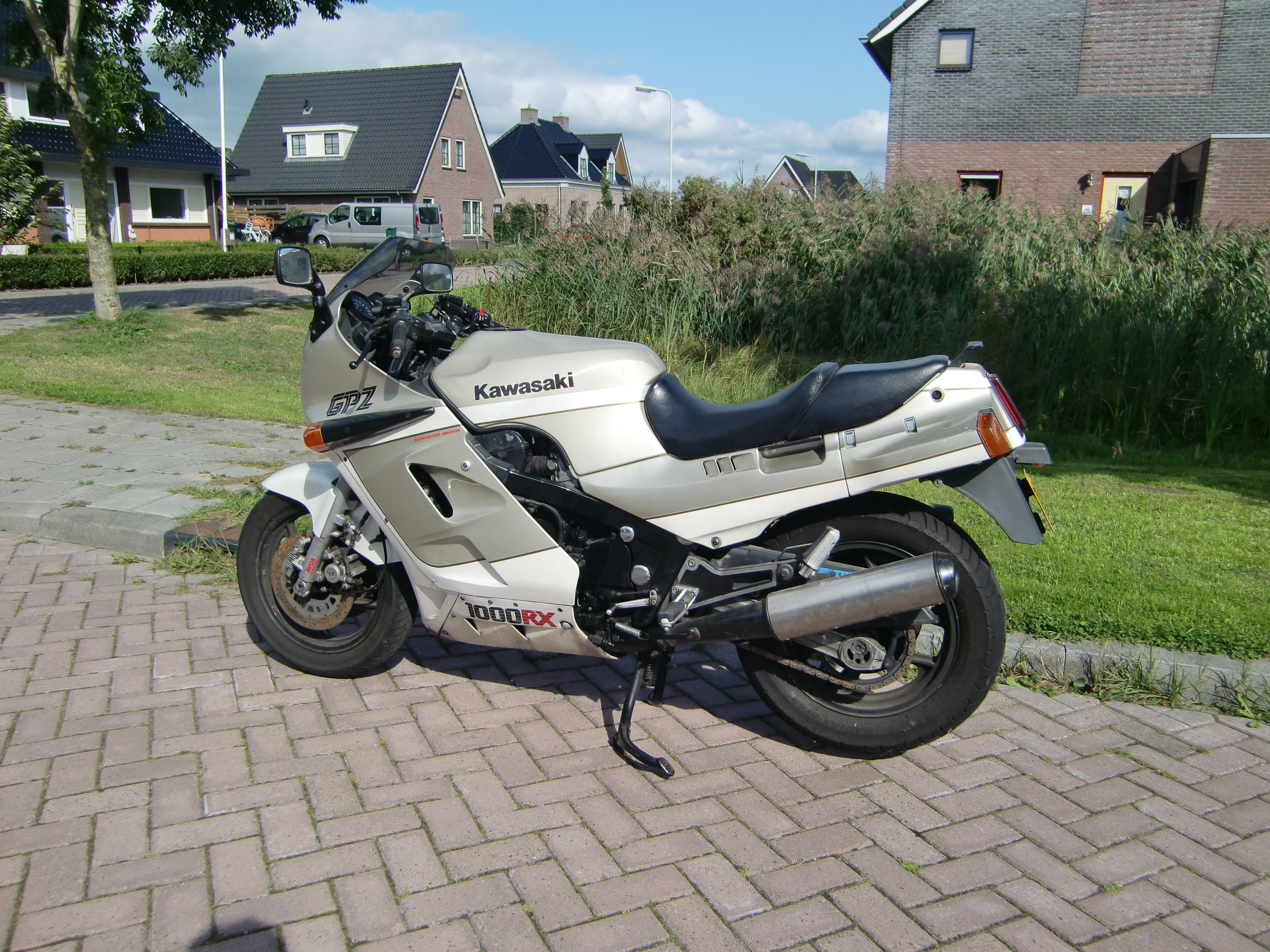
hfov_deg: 63.4
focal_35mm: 28
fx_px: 1027
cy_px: 476
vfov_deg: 49.7
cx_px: 635
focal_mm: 4.9
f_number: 7
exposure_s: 1/250
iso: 64
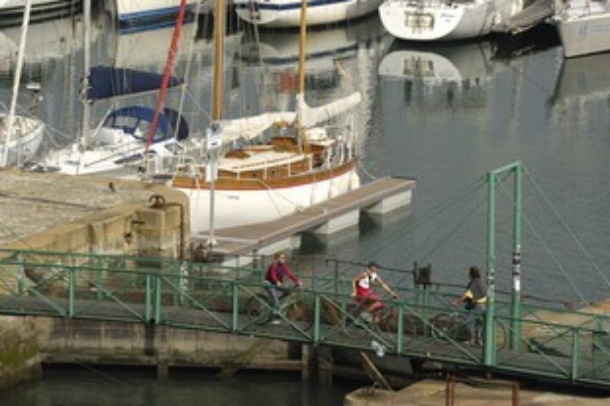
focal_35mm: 366
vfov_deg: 3.8
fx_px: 6198
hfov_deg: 5.6
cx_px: 230
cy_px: 159
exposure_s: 1/320
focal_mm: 180
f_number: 7.1
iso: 100
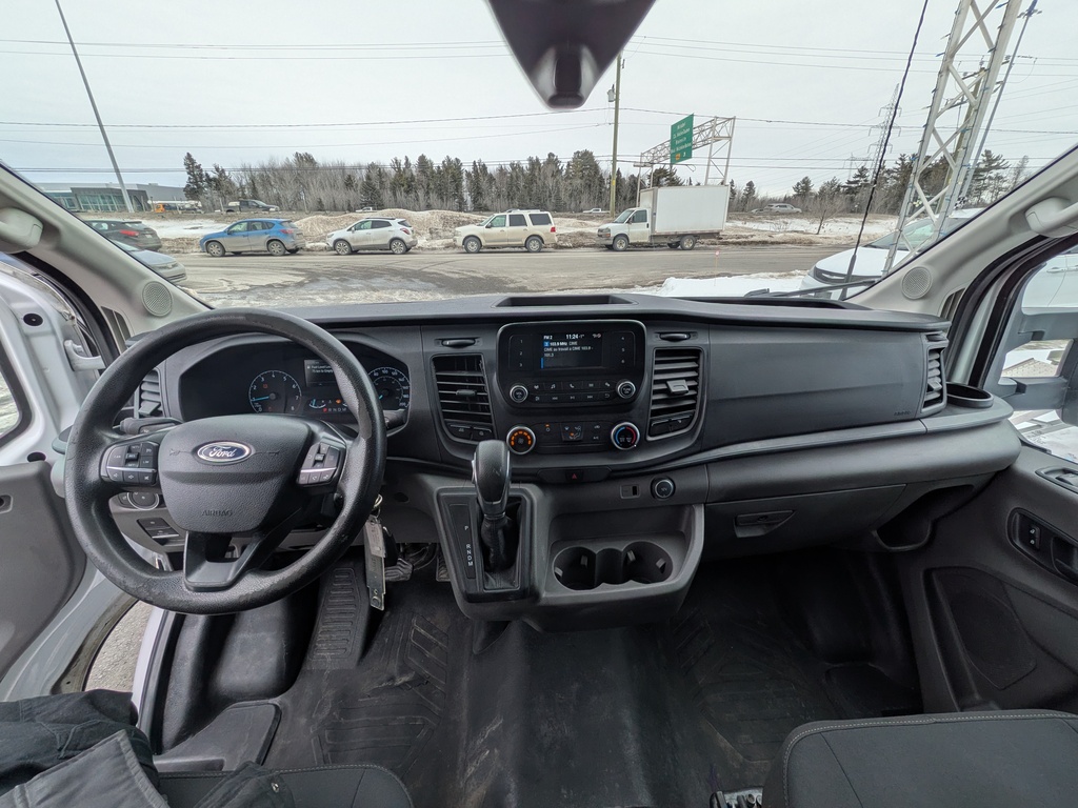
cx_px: 539
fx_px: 436
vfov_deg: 85.7
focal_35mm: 14
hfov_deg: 102.1
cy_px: 404
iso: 51
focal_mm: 1.83
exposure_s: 1/718
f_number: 2.2
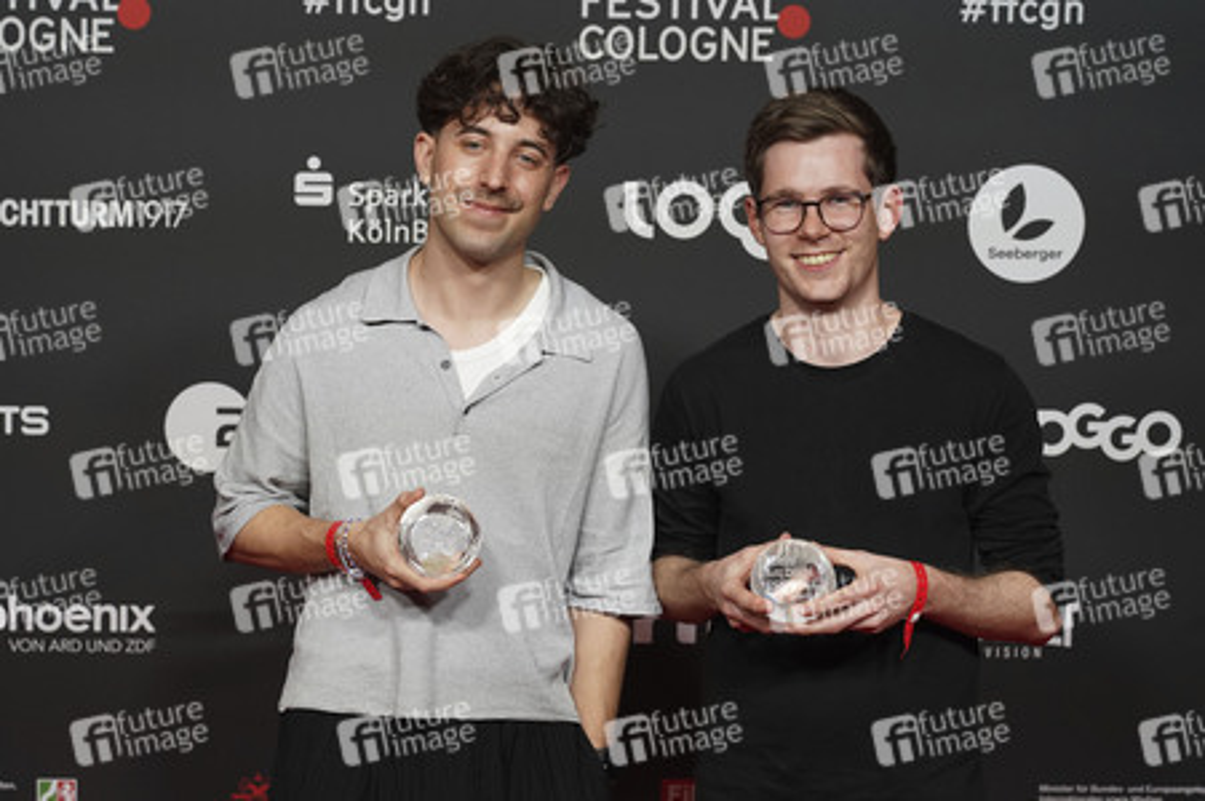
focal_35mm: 74
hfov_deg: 27.4
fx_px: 2475
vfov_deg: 18.4
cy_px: 400
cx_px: 602
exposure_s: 1/250
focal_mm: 74
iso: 2000
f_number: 5.6
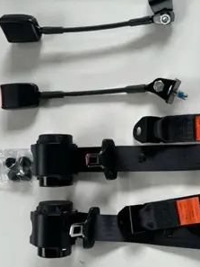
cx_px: 120
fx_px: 323
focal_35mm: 42
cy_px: 151
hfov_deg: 34.3
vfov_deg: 44.7
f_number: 1.5
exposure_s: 1/121
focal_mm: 5.7
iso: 32
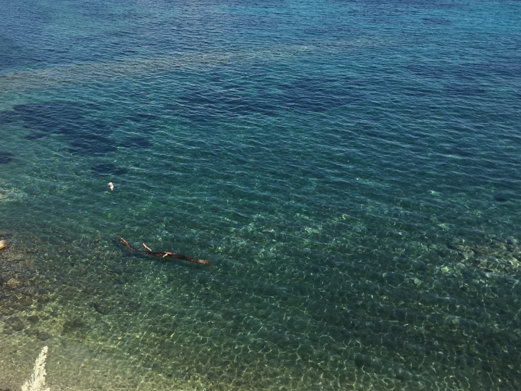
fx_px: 662
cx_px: 173
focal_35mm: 44
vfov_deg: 32.5
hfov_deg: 42.4
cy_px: 122
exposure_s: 1/1451
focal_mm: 4.15
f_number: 2.2
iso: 25
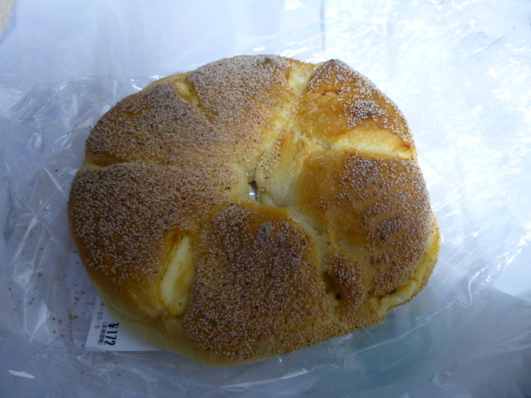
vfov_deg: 54.9
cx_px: 266
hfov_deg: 69.4
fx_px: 383
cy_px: 199
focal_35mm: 25
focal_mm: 4.5
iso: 400
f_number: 3.1
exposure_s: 1/10
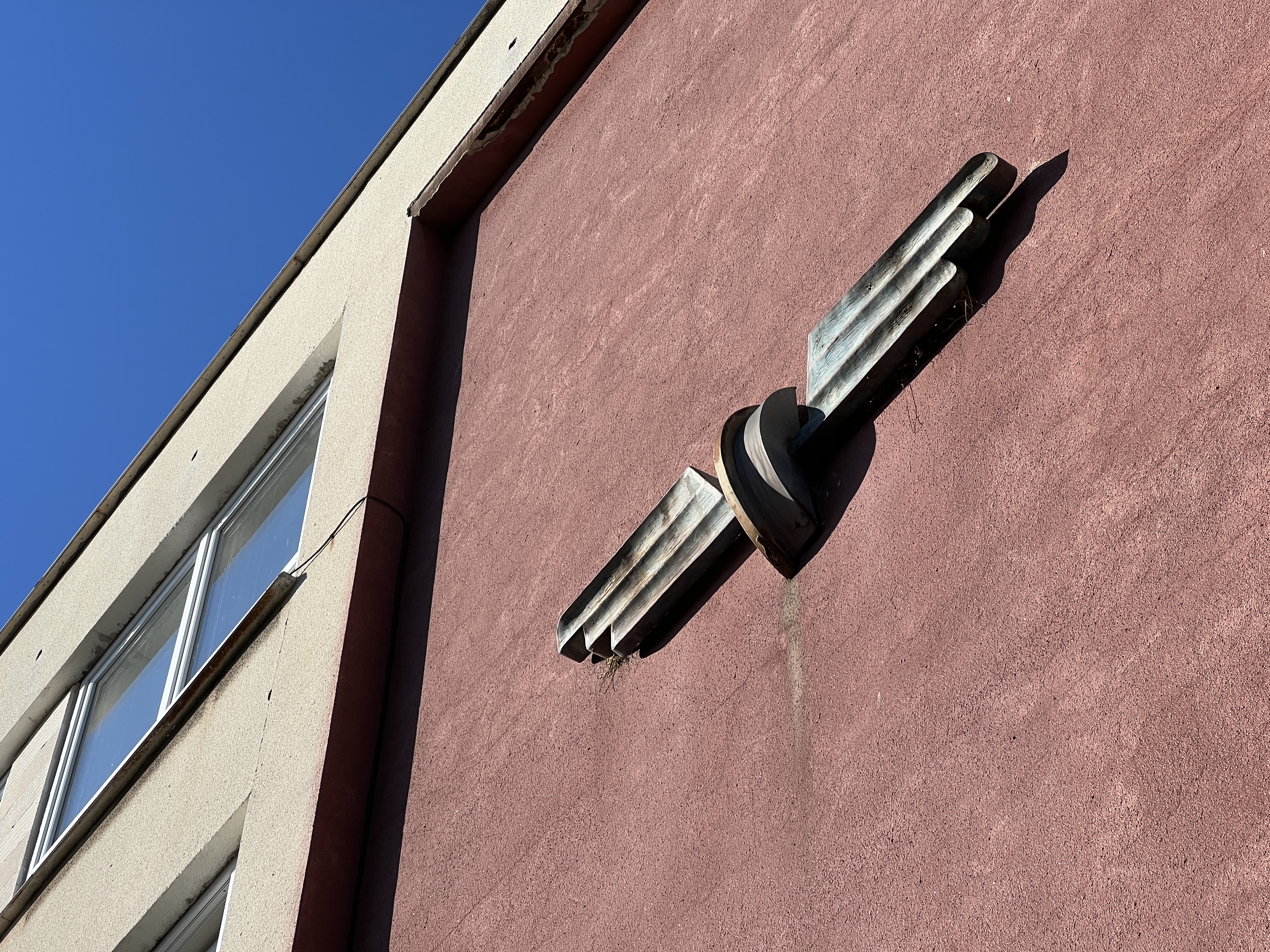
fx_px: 2825
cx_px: 635
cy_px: 476
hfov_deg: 25.3
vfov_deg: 19.1
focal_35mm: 77
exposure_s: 1/699
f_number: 2.8
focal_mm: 9
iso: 32
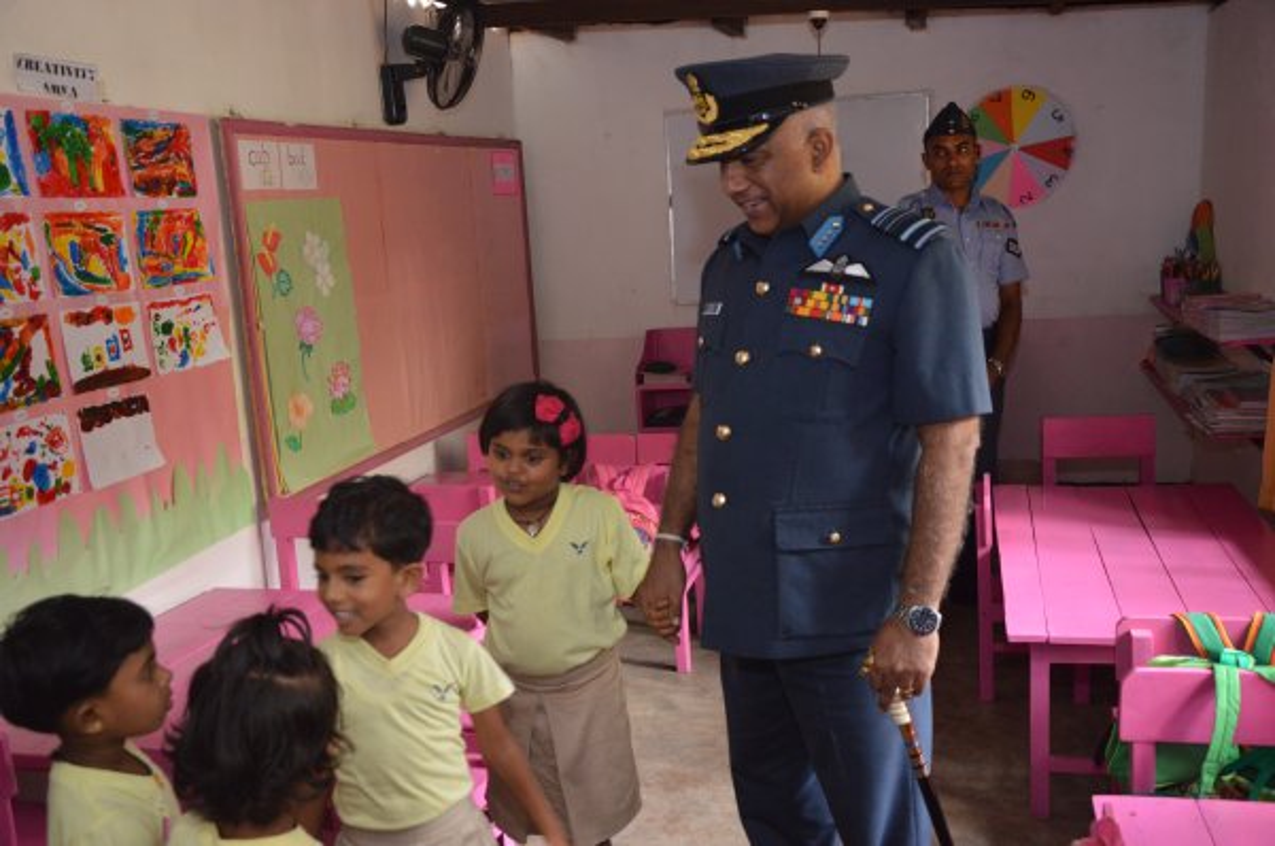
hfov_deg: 57.3
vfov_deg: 39.8
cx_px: 638
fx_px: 1167
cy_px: 423
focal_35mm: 33
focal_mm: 22
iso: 1000
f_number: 3.8
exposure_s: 1/60
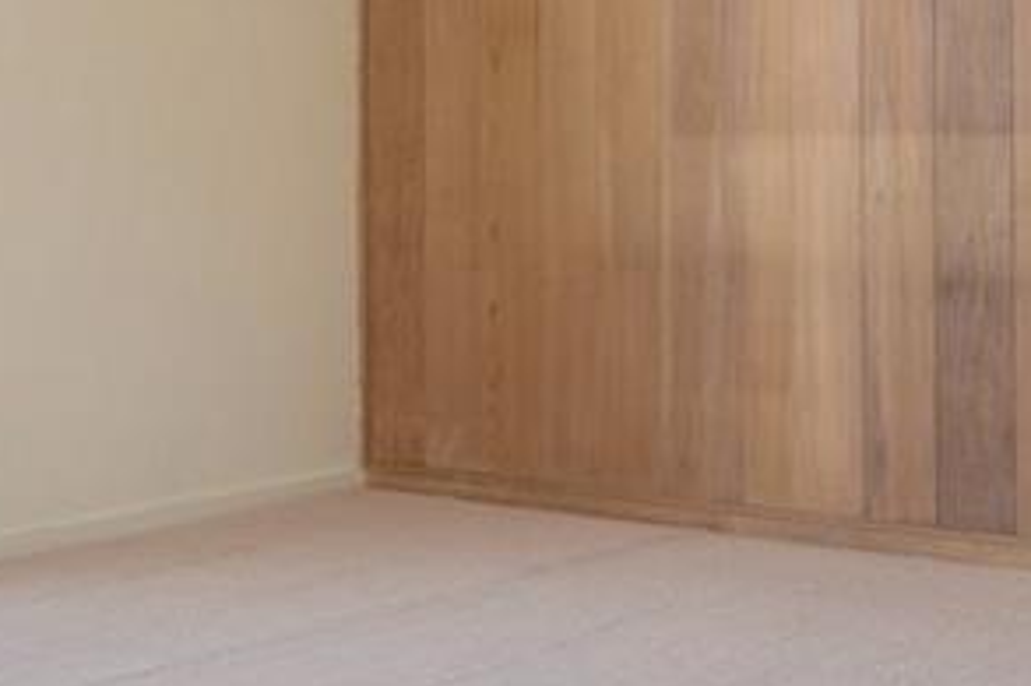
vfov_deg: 16.5
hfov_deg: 24.8
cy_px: 120
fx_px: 2347
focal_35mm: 82
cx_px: 538
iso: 320
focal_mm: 10
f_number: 8
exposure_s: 1/160
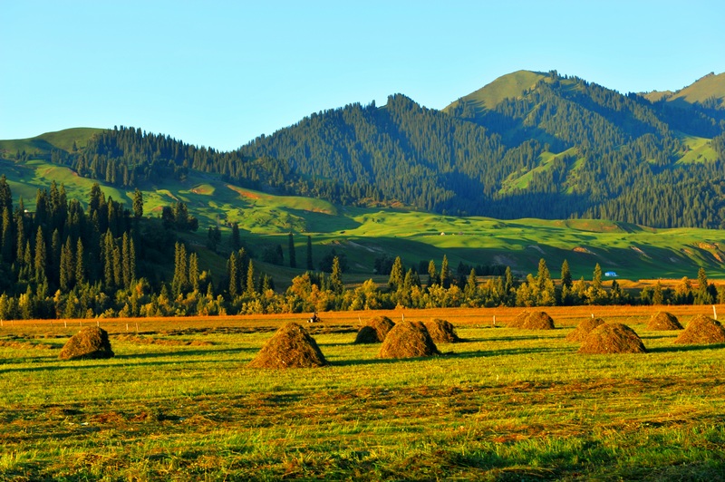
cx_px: 362
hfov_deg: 28.9
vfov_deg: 19.4
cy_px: 241
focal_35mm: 70
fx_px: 1409
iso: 200
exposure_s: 1/40
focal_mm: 70
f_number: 9
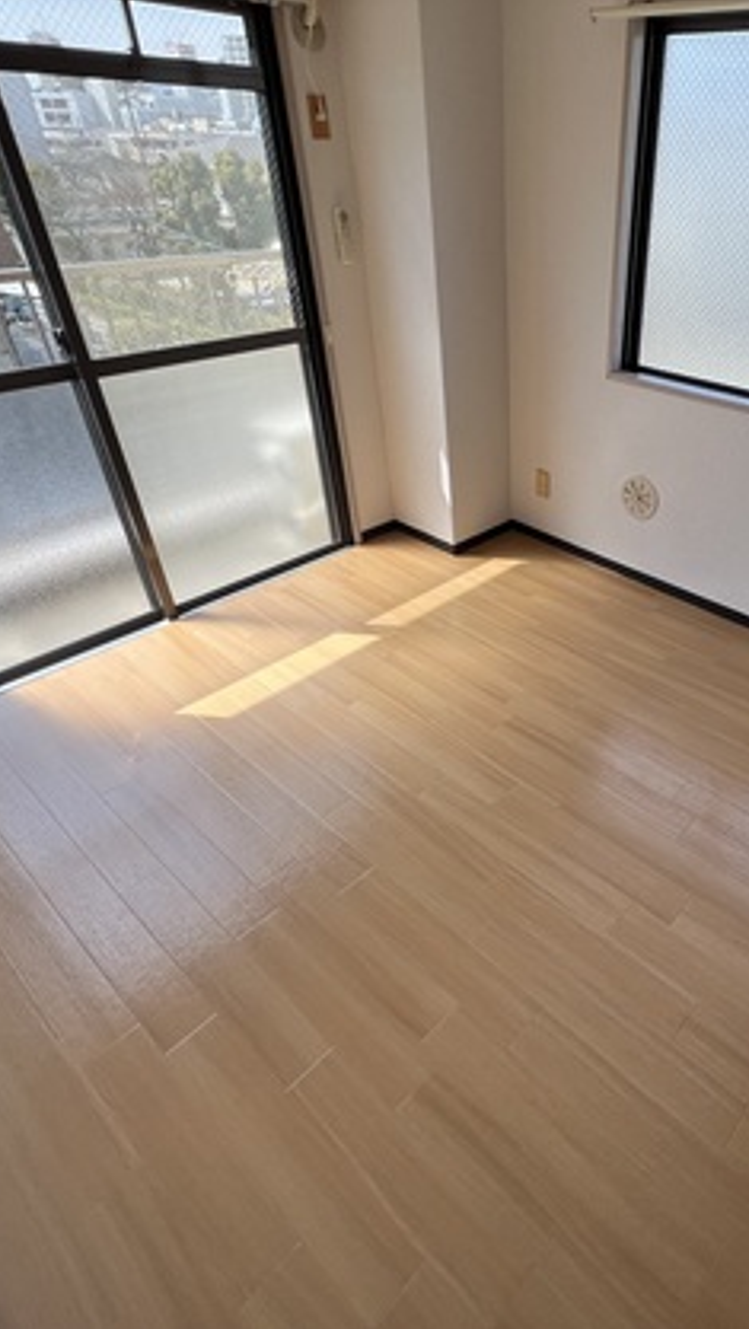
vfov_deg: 89.5
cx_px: 574
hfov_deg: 55.2
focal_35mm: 19
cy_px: 666
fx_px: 670
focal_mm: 1.57
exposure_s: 1/421
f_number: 1.8
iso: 32
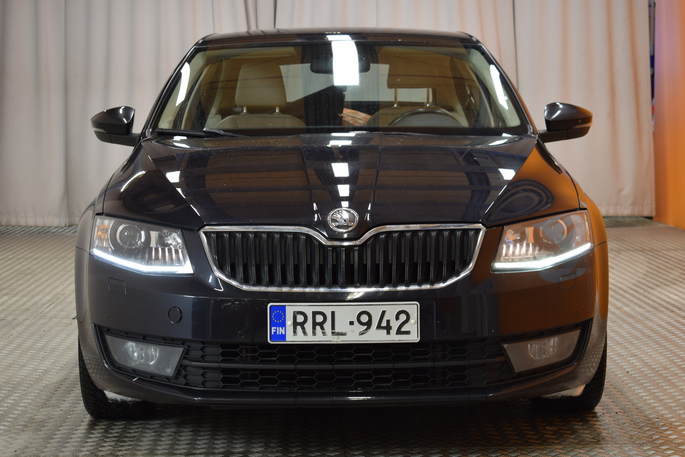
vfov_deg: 18.2
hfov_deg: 27.0
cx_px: 342
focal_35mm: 75
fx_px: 1427
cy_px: 228
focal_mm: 50
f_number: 5.6
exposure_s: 1/6
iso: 100
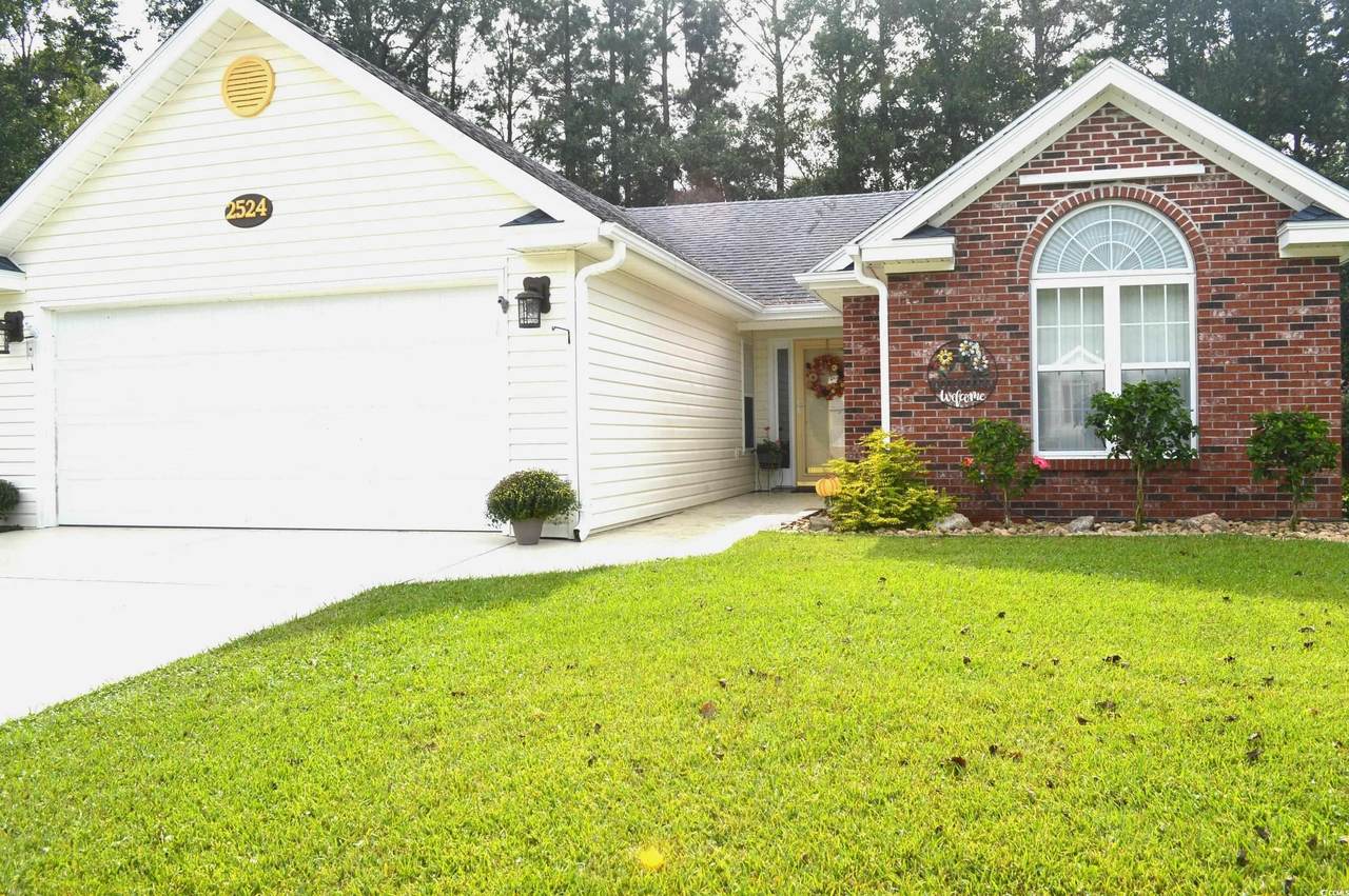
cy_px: 448
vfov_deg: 43.5
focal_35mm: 30
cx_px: 674
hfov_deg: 62.0
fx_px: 1123
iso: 100
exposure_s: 1/250
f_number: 8
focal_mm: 20
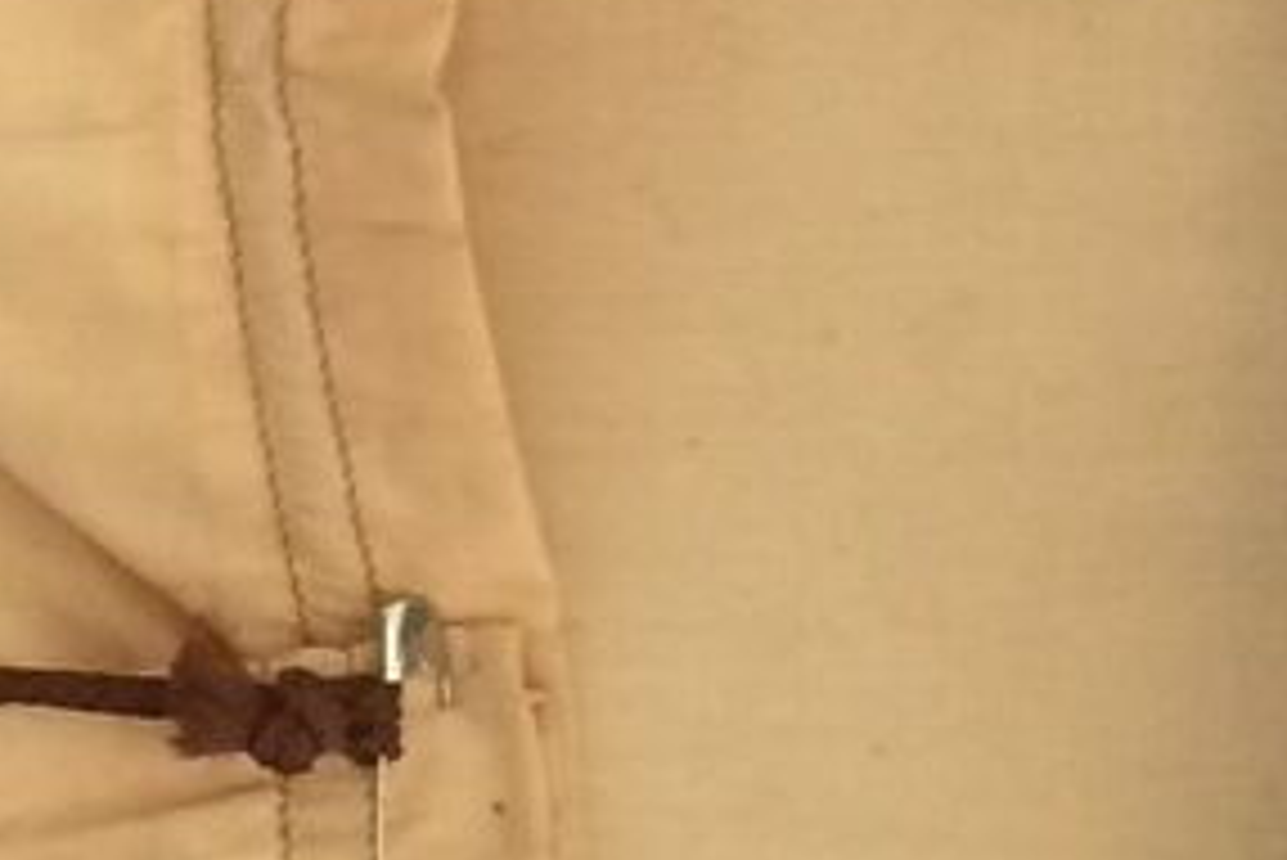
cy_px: 293
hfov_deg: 11.2
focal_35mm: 172
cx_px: -994
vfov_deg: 8.0
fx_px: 6152
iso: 200
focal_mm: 4.15
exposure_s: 1/33
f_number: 2.2
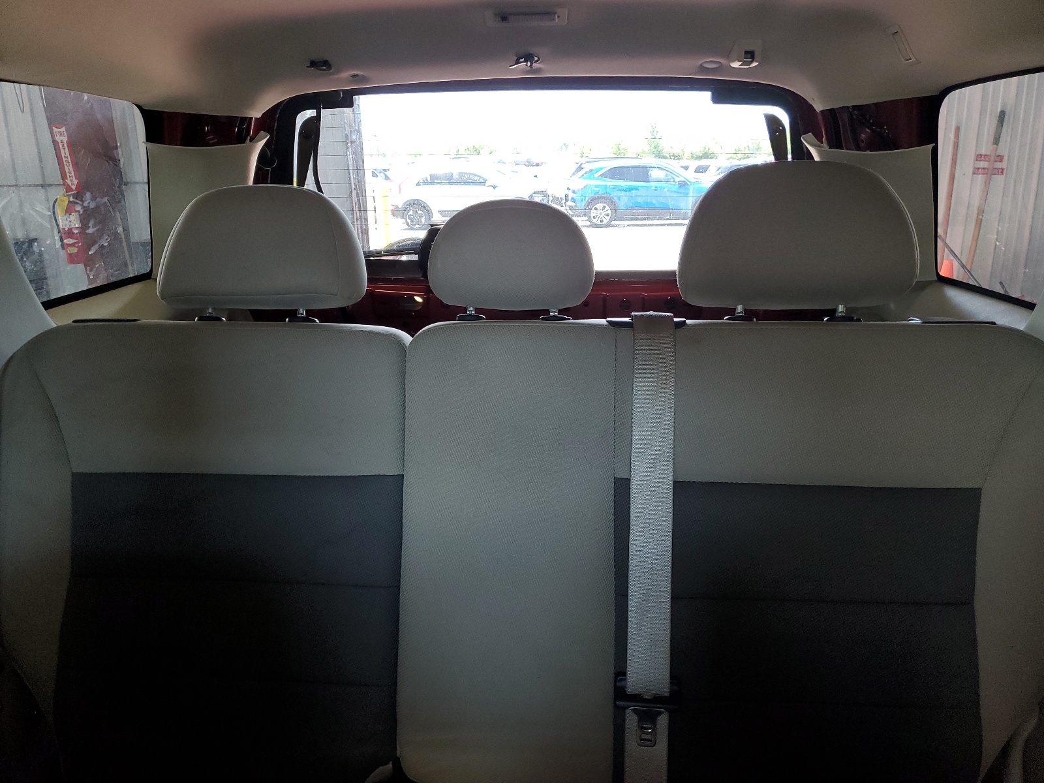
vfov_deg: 53.1
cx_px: 522
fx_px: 784
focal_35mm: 26
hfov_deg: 67.3
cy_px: 392
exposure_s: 1/60.2
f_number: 1.5
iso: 93
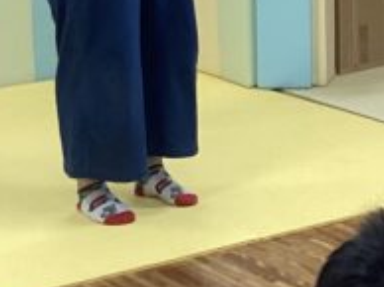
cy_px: 115
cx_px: 107
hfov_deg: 16.0
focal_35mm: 123
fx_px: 1363
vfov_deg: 12.0
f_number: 2.4
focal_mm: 3.3
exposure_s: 1/60
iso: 100
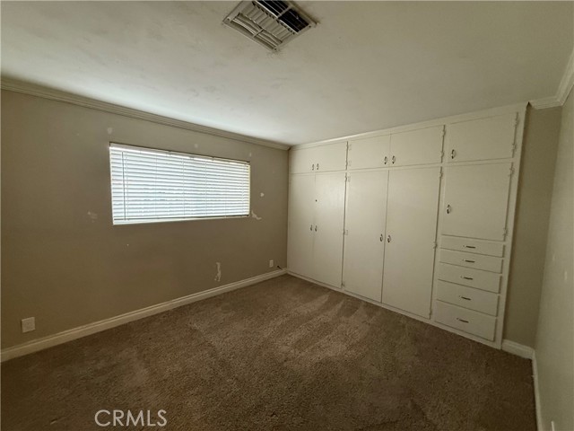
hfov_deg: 102.1
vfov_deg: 85.7
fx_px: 232
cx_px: 287
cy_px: 216
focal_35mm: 14
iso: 250
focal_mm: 2.22
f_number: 2.2
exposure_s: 1/60
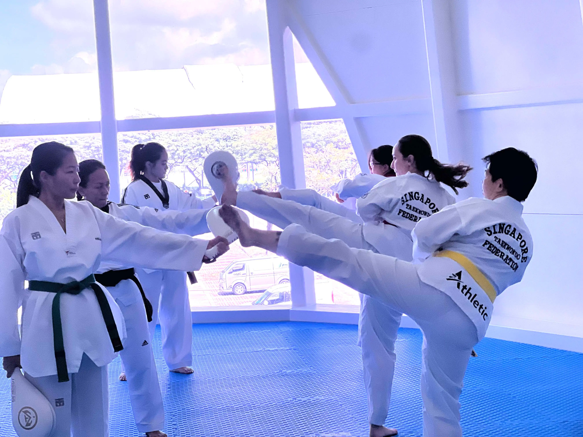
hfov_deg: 25.3
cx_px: 292
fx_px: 1297
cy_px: 218
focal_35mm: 77
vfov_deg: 19.1
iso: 160
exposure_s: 1/121
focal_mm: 9
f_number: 2.8
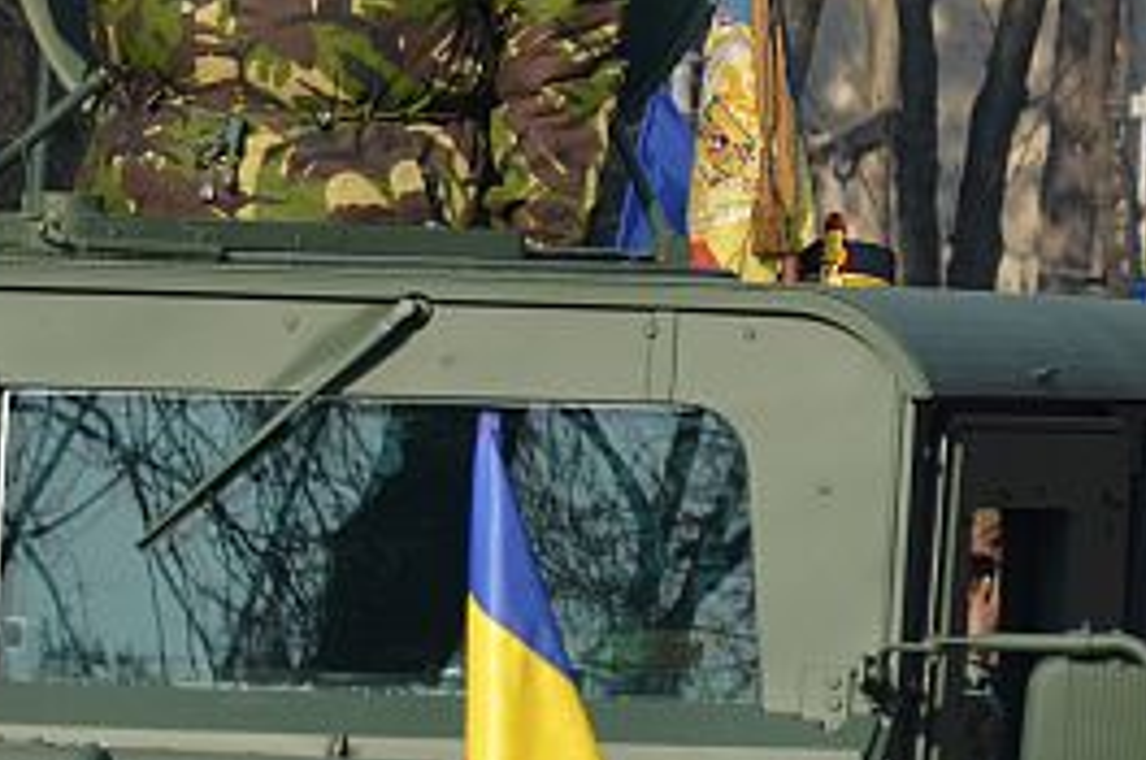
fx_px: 19413
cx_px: 352
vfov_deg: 2.2
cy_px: 734
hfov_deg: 3.4
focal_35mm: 611
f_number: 5.6
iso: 400
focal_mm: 105
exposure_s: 1/1250
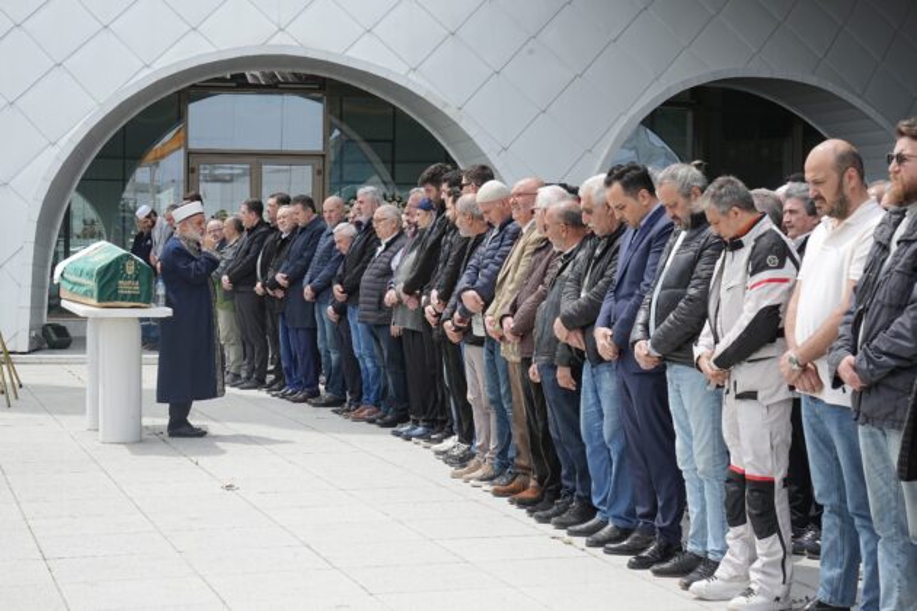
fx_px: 1783
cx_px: 458
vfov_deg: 19.5
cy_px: 306
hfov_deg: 28.8
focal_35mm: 70
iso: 320
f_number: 11
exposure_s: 1/320
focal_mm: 70
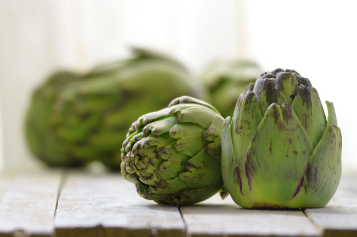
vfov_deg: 5.7
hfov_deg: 8.6
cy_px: 118
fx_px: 2377
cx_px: 178
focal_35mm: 240
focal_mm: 160
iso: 100
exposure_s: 1/5
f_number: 4.8
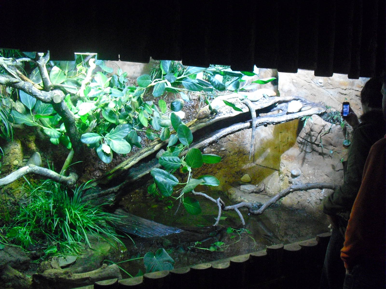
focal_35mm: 36
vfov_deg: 39.7
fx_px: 401
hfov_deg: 51.4
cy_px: 144
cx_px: 193
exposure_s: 1/50
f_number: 3.1
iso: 800
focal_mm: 6.3
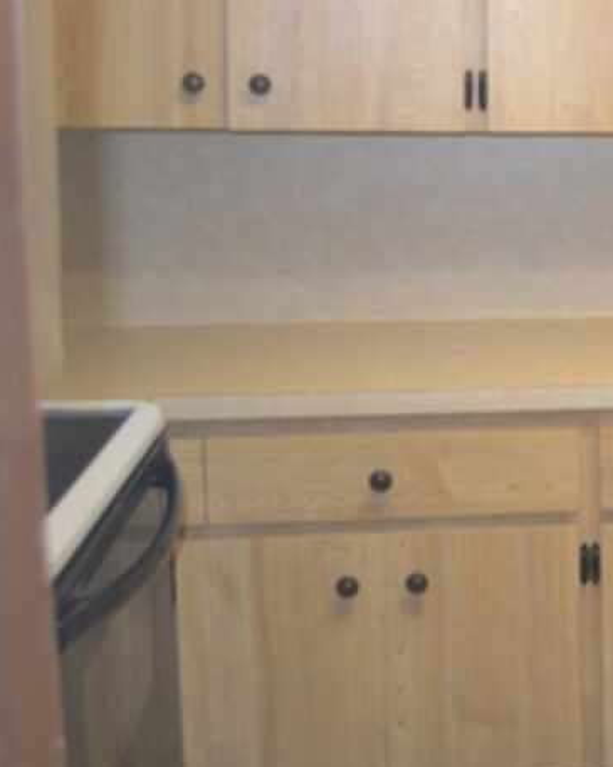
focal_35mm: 71
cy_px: 228
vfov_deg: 26.6
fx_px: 1612
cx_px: 989
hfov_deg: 18.4
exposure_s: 1/60
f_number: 3.5
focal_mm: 18
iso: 640
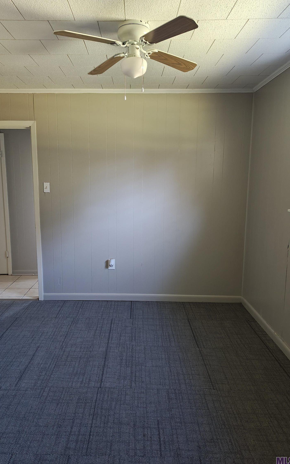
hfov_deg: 45.9
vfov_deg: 68.4
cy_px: 233
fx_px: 341
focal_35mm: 27
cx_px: 130
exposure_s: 1/30
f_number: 1.7
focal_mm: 4.68
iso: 1731
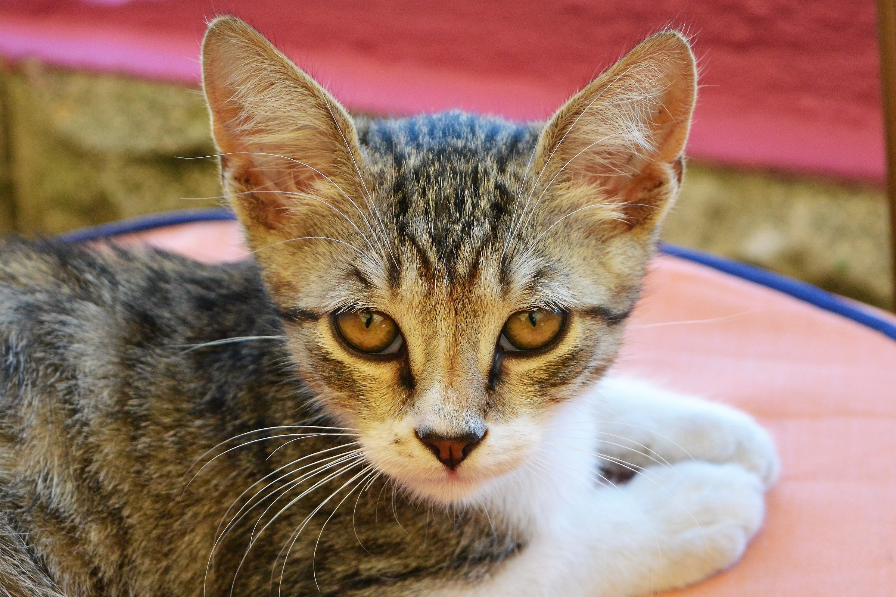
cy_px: 298
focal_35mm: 82
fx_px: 2053
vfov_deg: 16.6
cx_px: 448
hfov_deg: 24.6
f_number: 5.6
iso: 1400
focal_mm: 55
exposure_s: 1/500
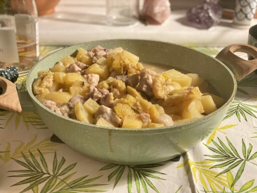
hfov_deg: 36.8
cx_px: 128
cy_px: 96
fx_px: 386
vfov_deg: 28.0
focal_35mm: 52
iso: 320
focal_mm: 6
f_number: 2
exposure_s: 1/20
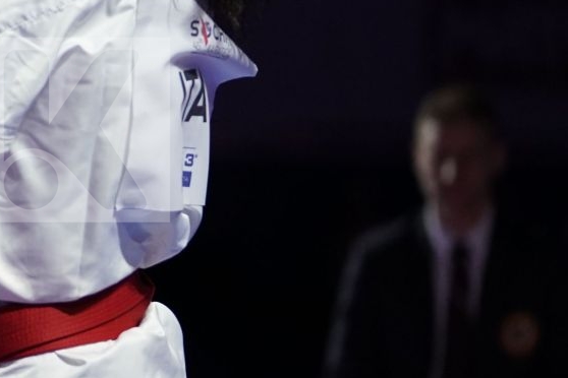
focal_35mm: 400
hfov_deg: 5.1
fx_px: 6311
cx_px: -270
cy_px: 130
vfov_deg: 3.4
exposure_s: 1/1000
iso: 1600
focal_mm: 124
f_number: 2.8
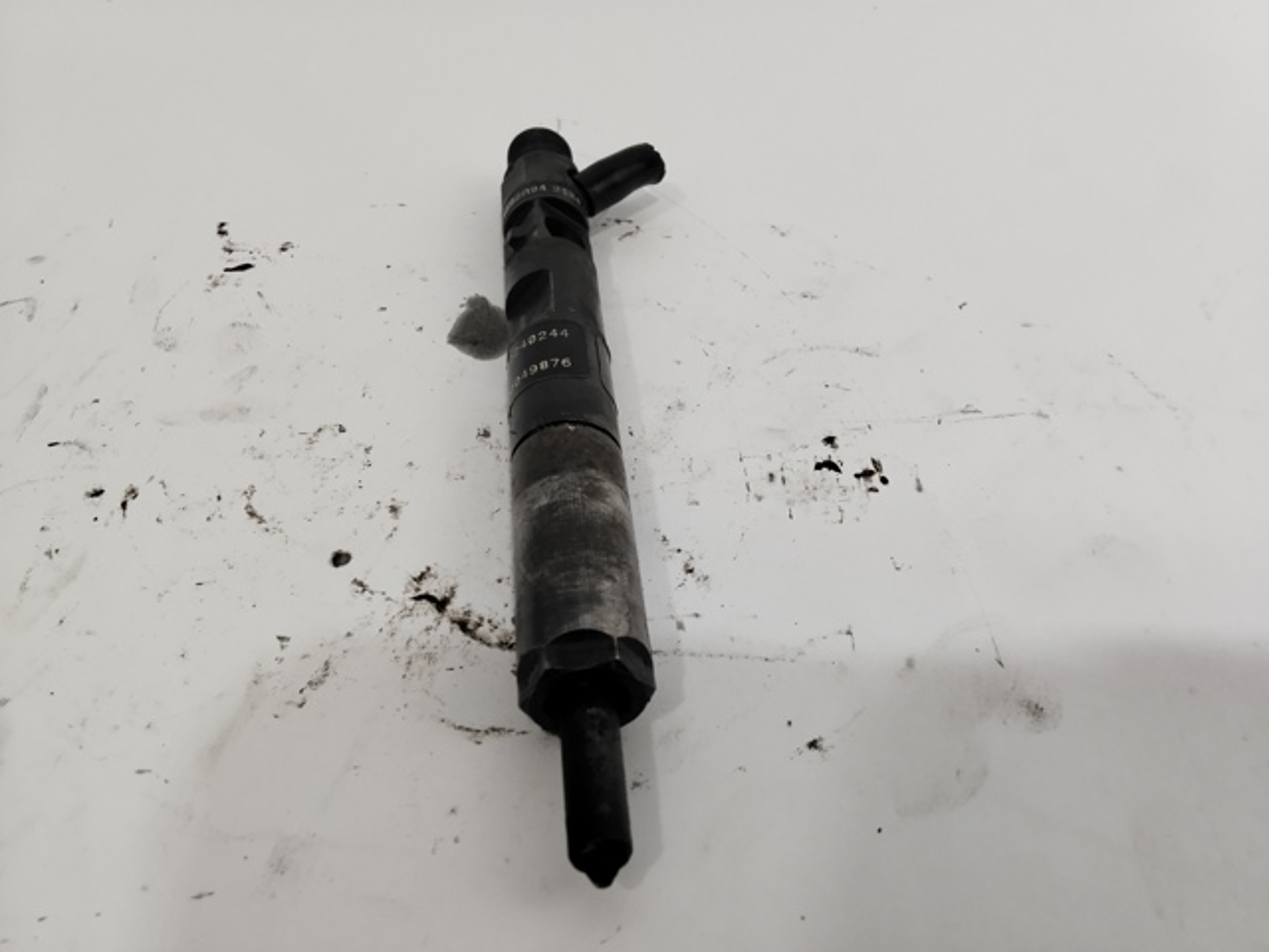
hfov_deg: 67.3
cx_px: 634
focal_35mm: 26
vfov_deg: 53.1
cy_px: 476
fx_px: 953
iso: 50
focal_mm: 2.78
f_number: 2
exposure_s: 1/173
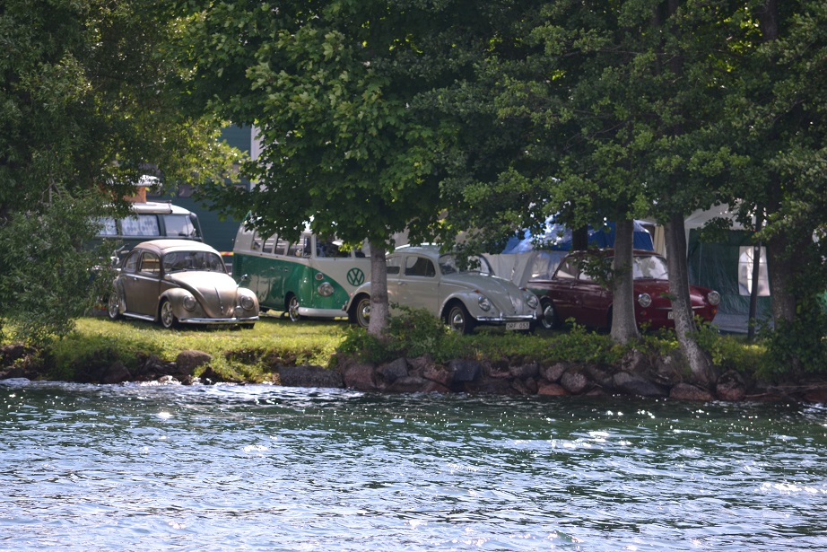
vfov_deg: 4.2
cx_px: 414
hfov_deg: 6.2
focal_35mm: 330
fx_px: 7582
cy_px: 276
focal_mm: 220
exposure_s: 1/500
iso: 250
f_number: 5.6
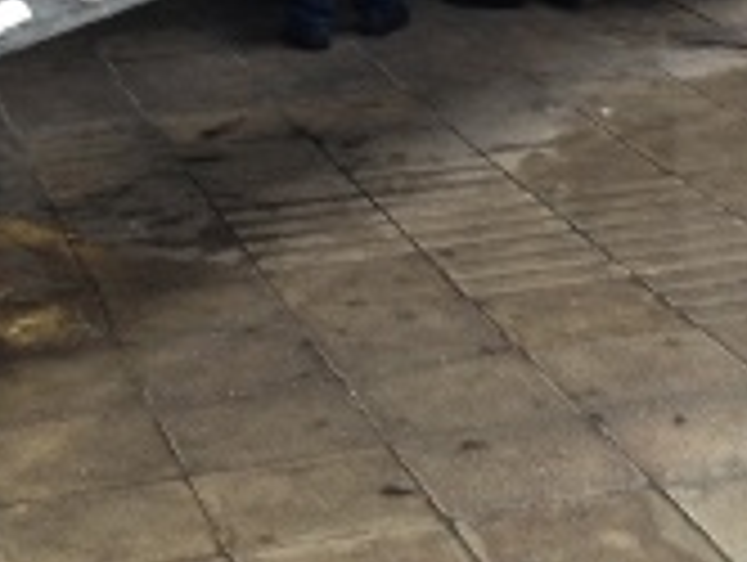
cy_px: -297
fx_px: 2745
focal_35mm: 127
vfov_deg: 11.2
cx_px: 320
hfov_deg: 15.5
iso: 50
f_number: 2.4
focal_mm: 4.12
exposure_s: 1/24
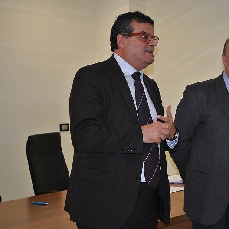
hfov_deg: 20.3
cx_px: 167
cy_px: 115
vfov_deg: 20.4
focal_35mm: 85
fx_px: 636
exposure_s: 1/60
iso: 200
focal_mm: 44
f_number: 5.3
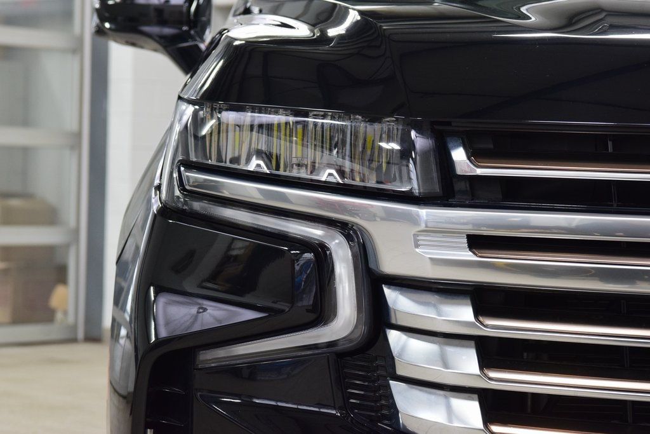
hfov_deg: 19.5
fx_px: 1896
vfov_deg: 13.0
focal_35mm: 105
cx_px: 325
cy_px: 217
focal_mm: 70
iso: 1400
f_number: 7.1
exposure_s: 1/30
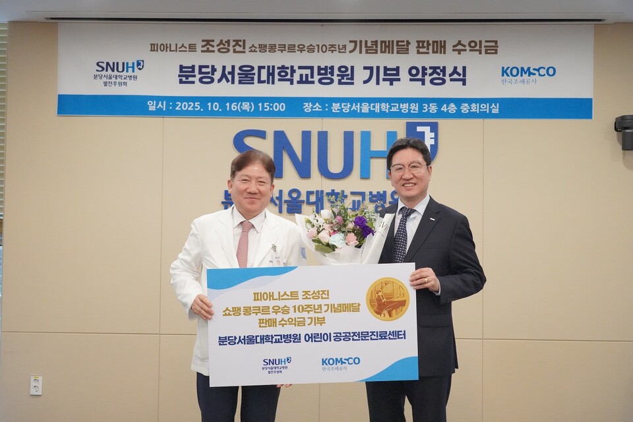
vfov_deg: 30.5
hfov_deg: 44.5
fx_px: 774
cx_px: 316
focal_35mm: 44
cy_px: 211
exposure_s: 1/500
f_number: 6.3
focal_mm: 44
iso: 12800
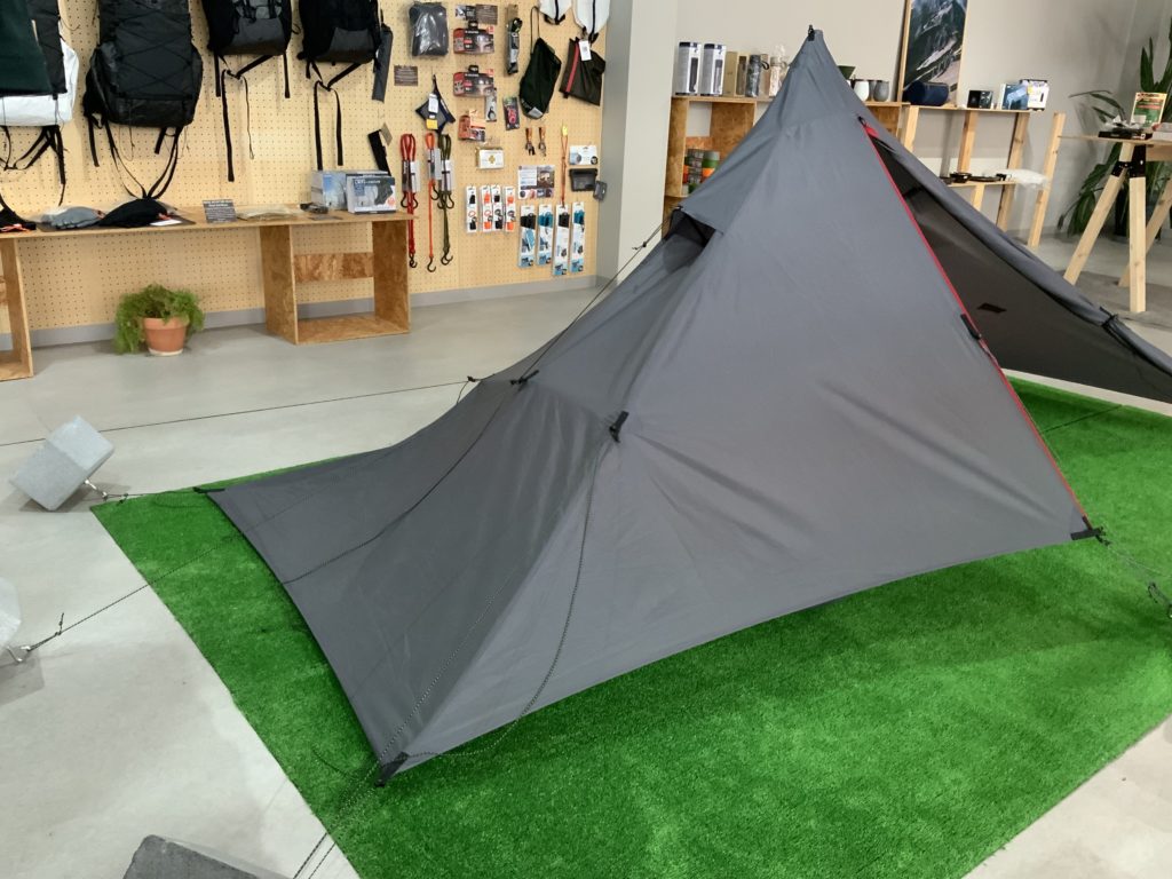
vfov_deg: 48.2
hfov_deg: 61.7
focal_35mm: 29
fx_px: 982
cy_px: 440
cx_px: 586
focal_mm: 3
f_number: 1.8
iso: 200
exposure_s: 1/33
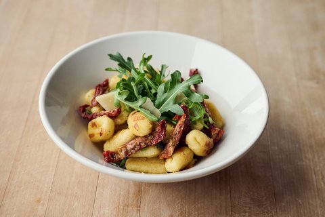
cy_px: 108
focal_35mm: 70
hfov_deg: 28.8
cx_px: 162
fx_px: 632
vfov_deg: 19.5
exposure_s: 1/200
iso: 1600
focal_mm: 70
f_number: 5.6
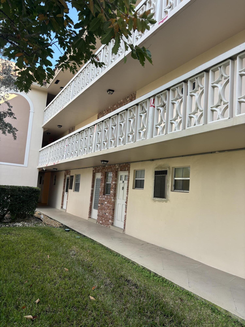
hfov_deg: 53.1
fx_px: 245
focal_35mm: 26
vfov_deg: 67.3
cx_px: 122
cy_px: 164
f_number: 1.6
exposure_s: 1/425
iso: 50
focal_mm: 5.96
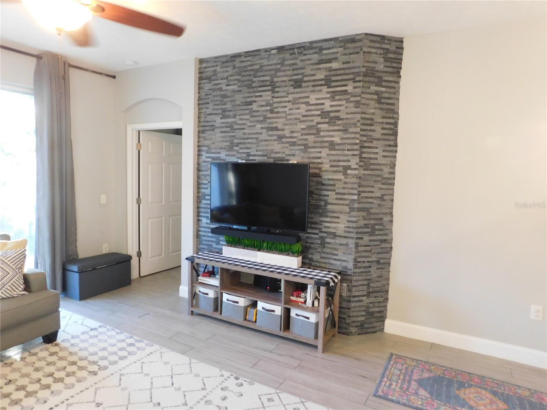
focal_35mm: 23
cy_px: 205
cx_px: 274
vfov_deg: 58.9
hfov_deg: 73.9
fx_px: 363
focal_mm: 4
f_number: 3
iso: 400
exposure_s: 1/10
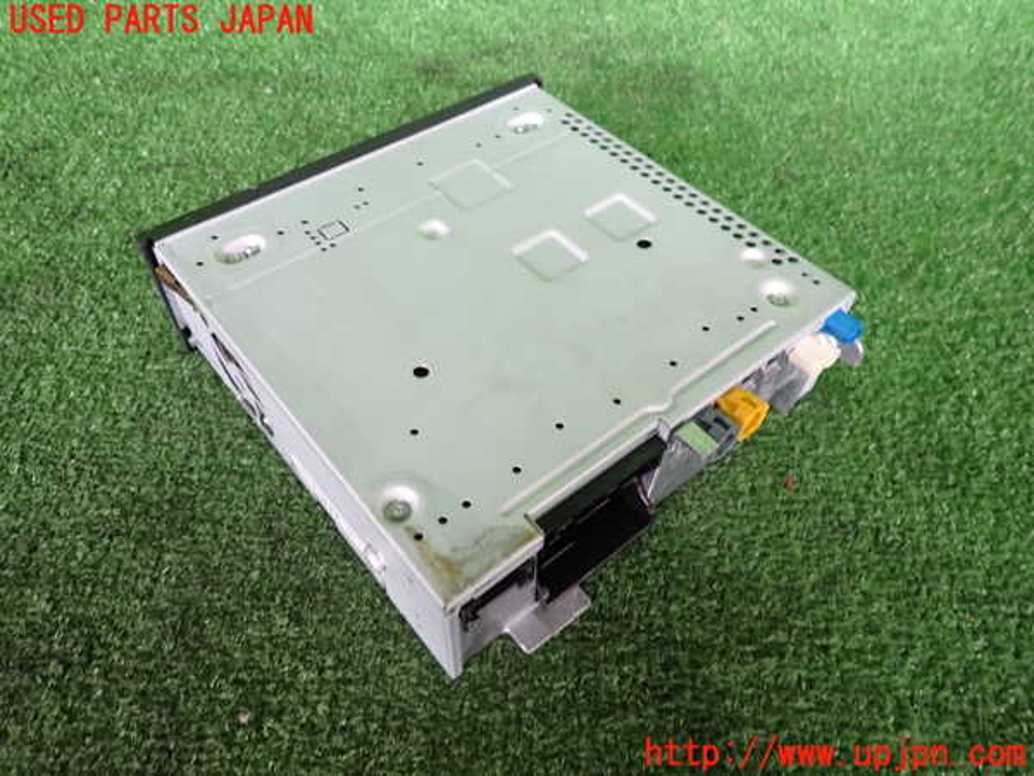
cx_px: 517
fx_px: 747
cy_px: 388
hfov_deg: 69.4
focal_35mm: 25
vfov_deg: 54.9
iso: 200
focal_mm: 4.5
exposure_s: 1/30
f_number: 2
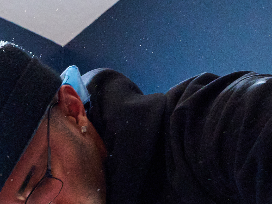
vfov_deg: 14.9
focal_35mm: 78
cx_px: -78
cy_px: 429
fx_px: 609
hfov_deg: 22.6
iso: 2500
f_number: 5.6
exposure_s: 1/125
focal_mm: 15.5
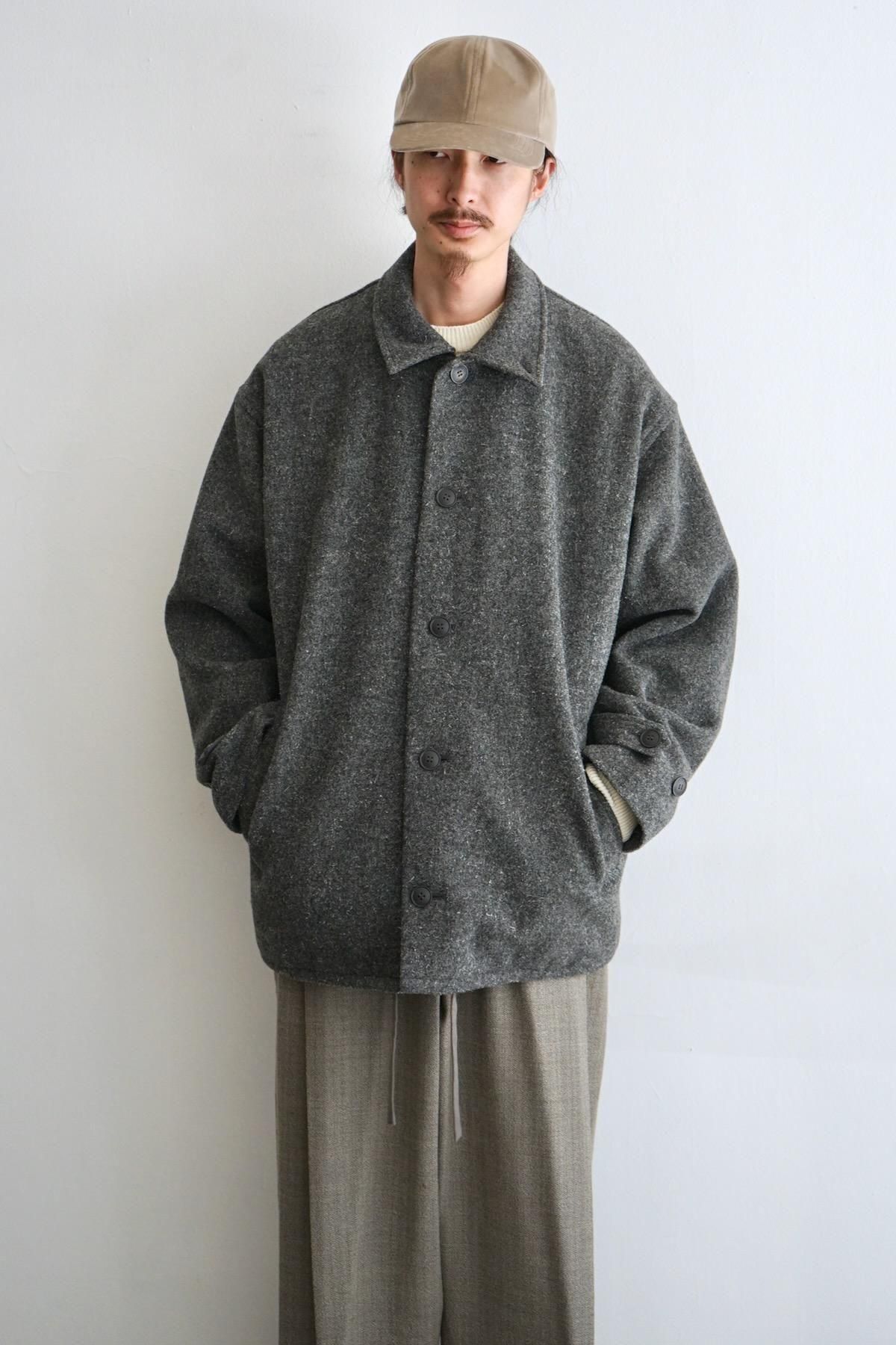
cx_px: 448
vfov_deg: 36.2
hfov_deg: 24.6
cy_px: 672
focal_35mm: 55
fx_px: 2053
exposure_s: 1/160
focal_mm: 55
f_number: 5
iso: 640
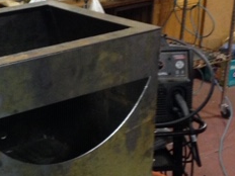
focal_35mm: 91
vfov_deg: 16.2
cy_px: 117
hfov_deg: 21.0
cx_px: 12
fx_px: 618
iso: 320
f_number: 2.4
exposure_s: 1/20
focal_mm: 4.12
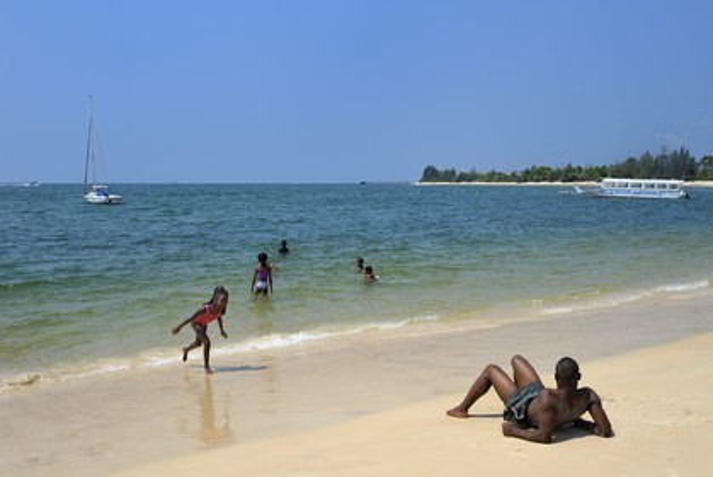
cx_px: 356
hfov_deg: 58.7
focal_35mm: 32
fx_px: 634
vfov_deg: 41.2
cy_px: 238
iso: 200
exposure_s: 1/320
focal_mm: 32
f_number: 13
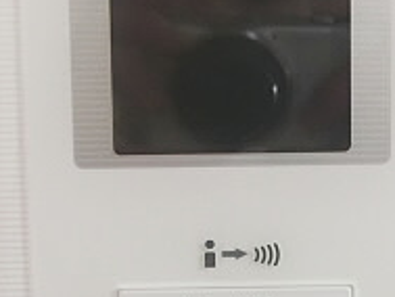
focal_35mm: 84
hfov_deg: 23.2
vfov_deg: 17.6
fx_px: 959
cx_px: 242
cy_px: 187
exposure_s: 1/125
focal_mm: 4.5
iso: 800
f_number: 3.5
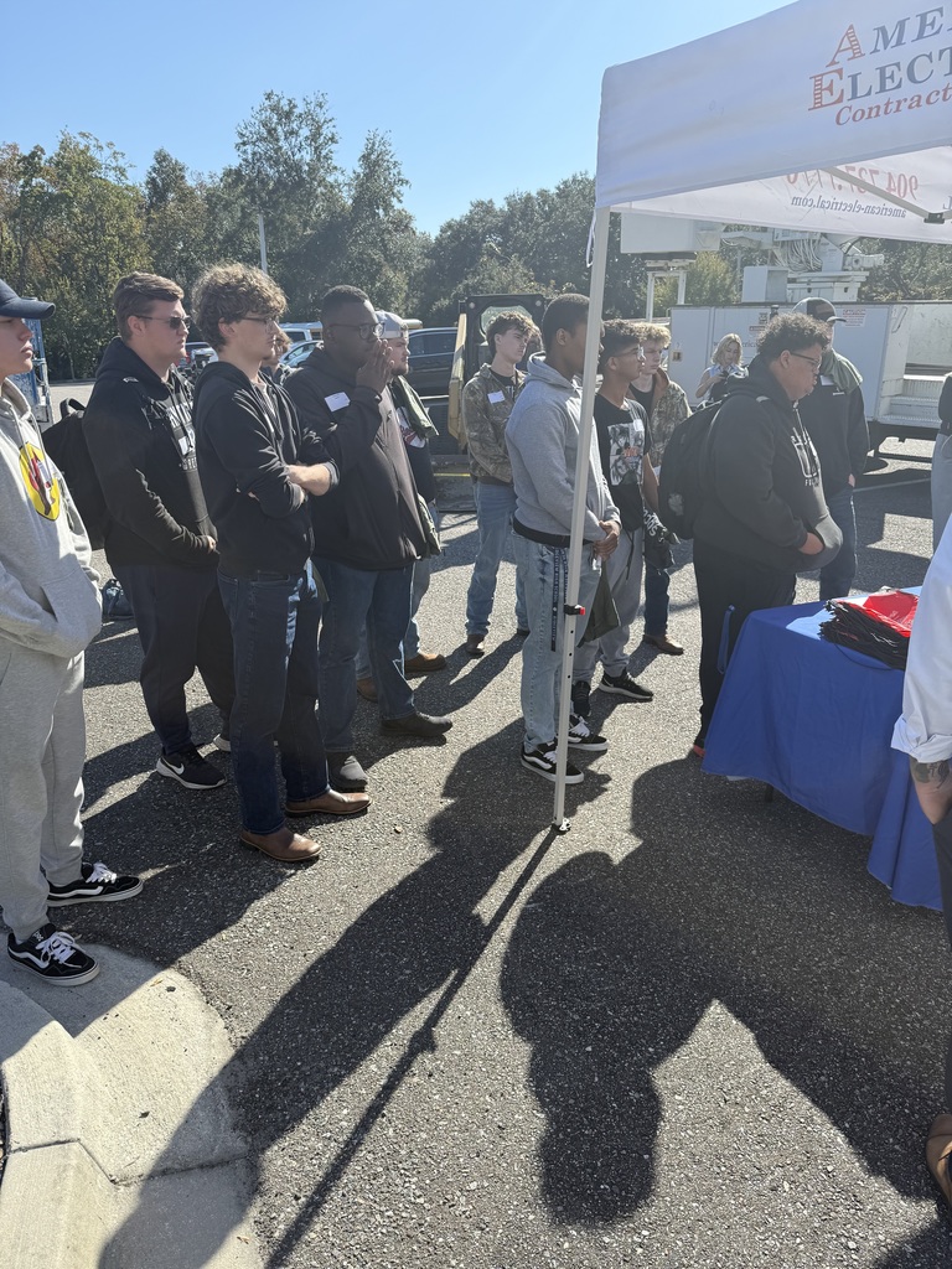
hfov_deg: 56.8
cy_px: 634
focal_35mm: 24
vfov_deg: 71.6
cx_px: 476
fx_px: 880
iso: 80
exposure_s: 1/2232
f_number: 1.78
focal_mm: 6.76
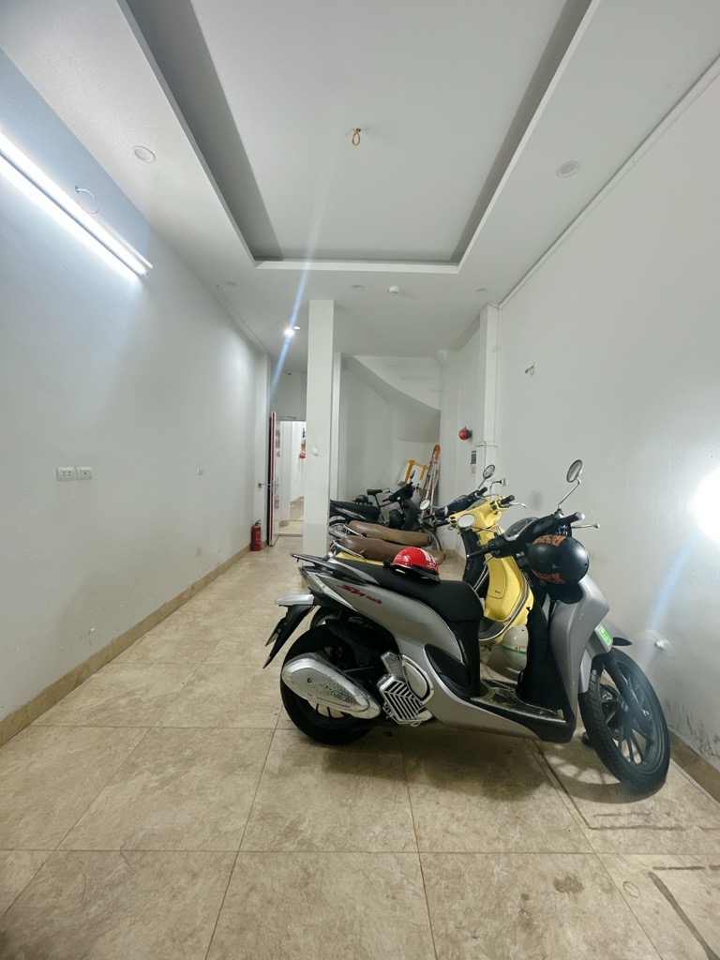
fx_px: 388
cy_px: 480
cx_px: 360
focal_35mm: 14
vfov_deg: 102.1
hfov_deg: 85.7
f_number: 2.2
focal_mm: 2.22
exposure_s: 1/50
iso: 400
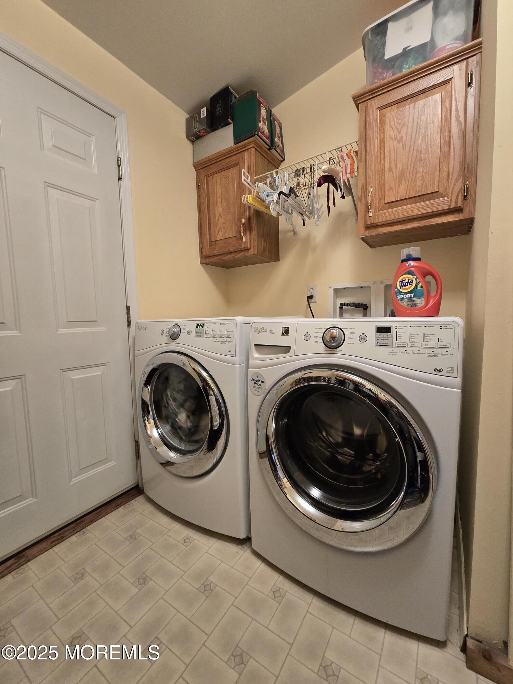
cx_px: 256
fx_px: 257
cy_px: 342
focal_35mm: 13
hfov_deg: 89.9
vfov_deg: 106.2
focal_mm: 2.2
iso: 400
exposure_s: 1/60
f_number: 2.2
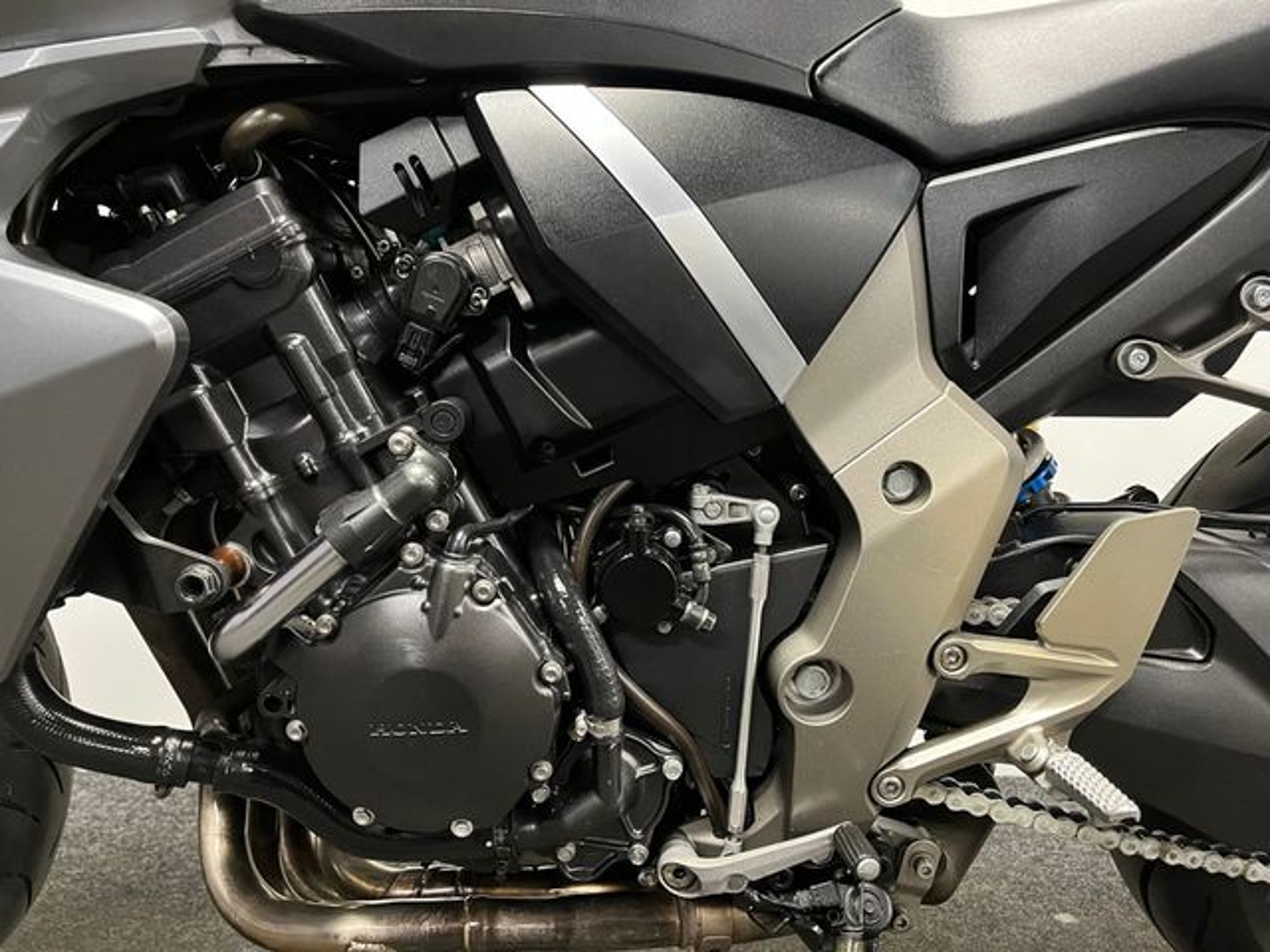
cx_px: 635
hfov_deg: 67.3
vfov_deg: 53.1
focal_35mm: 26
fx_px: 954
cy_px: 476
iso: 500
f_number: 1.6
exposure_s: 1/33
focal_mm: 5.1
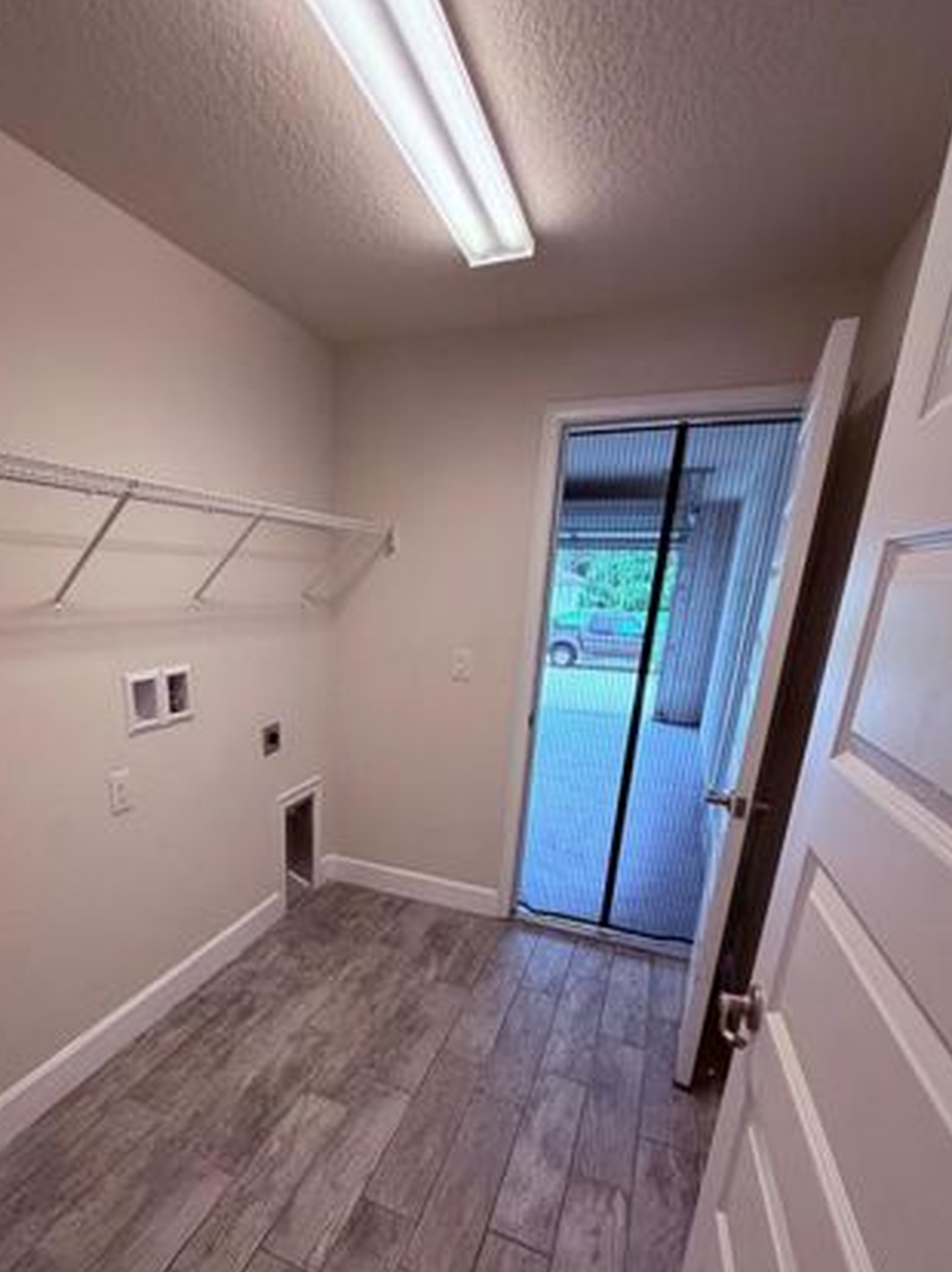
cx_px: 373
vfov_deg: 86.2
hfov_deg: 70.7
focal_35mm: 18
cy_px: 790
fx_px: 661
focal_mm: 2.22
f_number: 2.2
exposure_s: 1/120
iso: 250
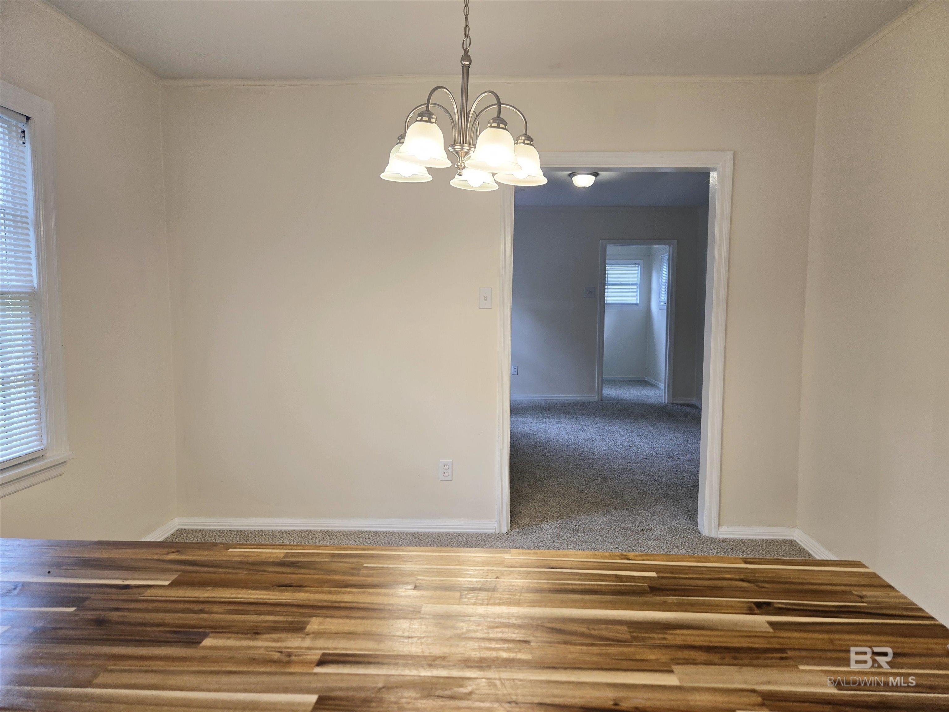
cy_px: 356
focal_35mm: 23
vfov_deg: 58.9
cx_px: 474
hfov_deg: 73.9
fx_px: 631
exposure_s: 1/120
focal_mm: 5.4
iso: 80
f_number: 1.8
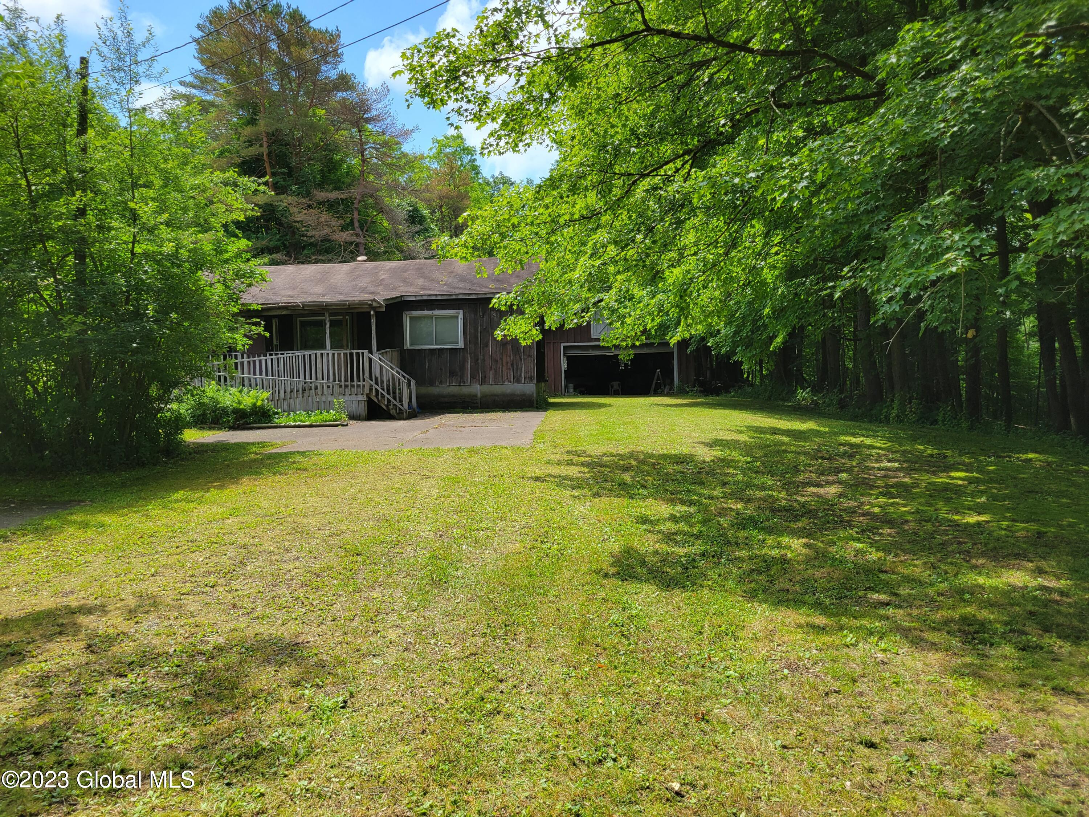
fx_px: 818
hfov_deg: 67.3
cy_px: 408
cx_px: 544
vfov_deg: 53.1
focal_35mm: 26
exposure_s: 1/1339
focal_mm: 5.4
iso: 40
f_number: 1.8
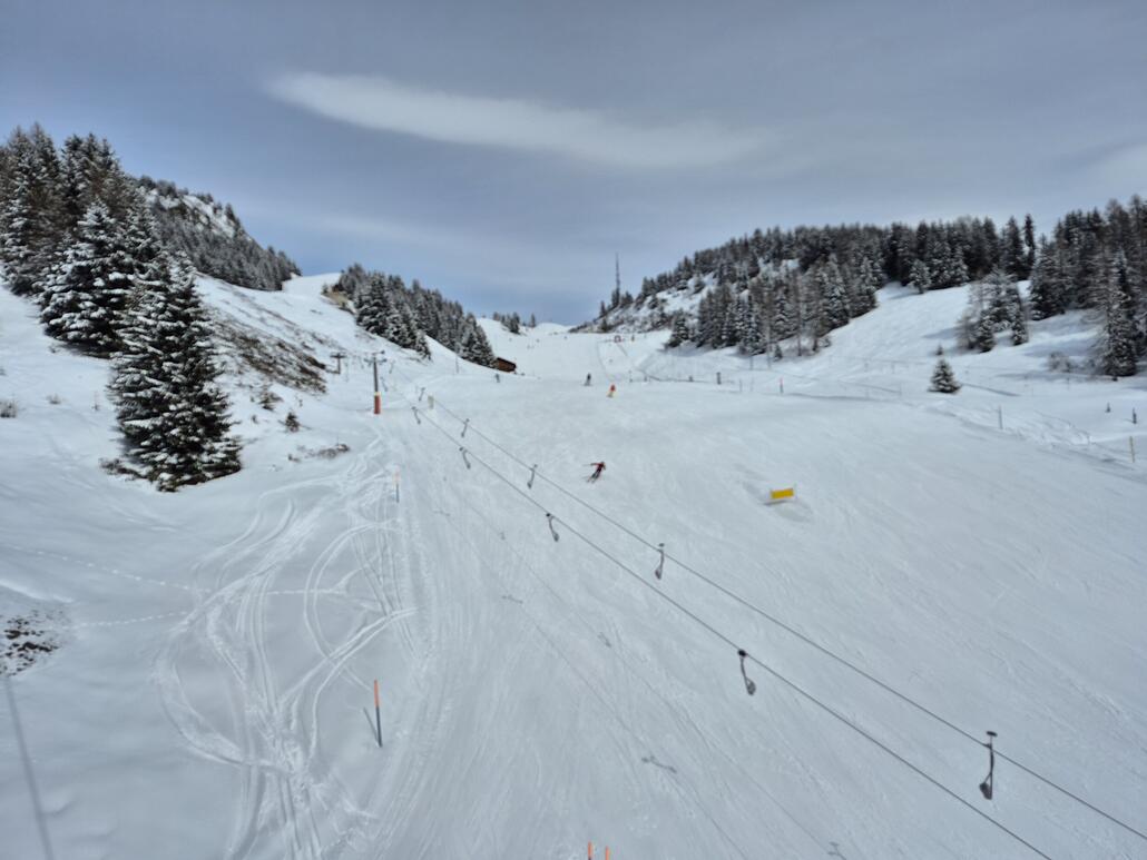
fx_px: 762
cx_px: 574
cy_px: 430
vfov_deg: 58.9
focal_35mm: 23
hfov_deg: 73.9
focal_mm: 5.4
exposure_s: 1/8384
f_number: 1.8
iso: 25
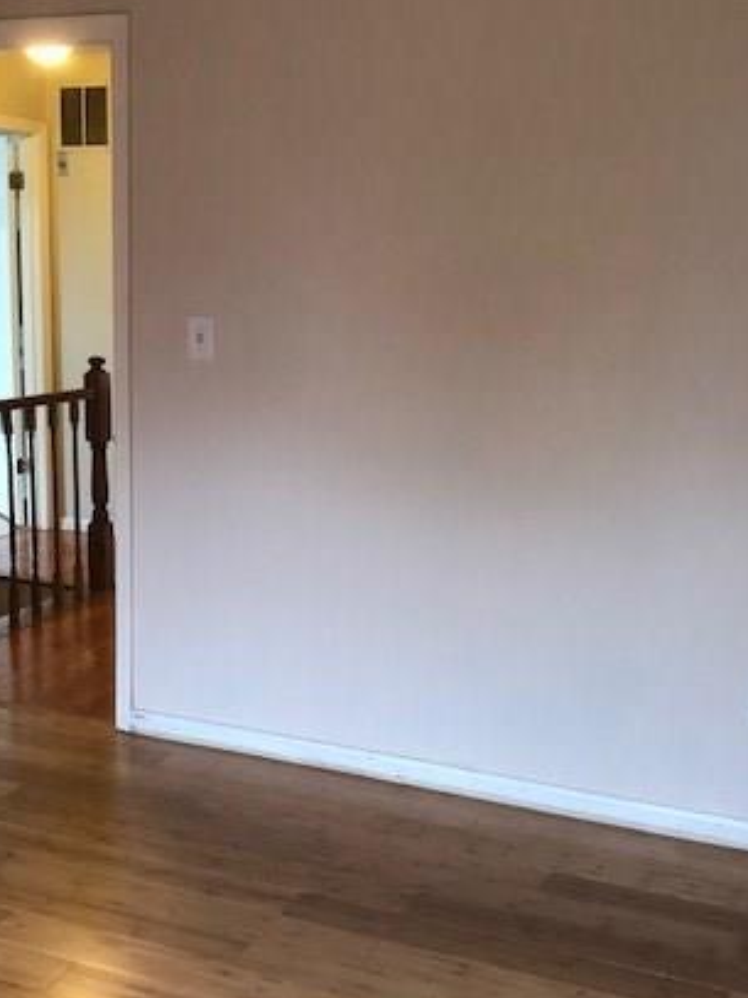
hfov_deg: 32.8
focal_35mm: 44
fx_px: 1268
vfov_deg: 42.8
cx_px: 302
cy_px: 589
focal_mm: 4
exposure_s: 1/15
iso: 64
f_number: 1.8
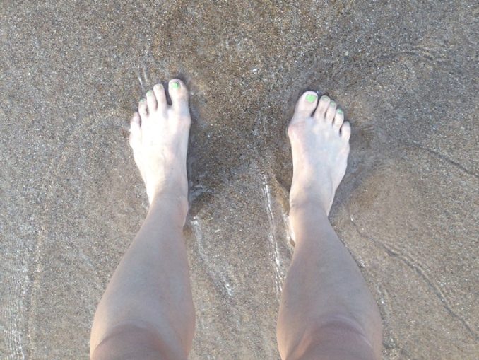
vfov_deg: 43.0
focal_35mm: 33
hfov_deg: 55.3
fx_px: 457
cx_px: 240
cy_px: 180
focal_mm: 4.12
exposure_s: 1/335
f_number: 2.4
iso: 50
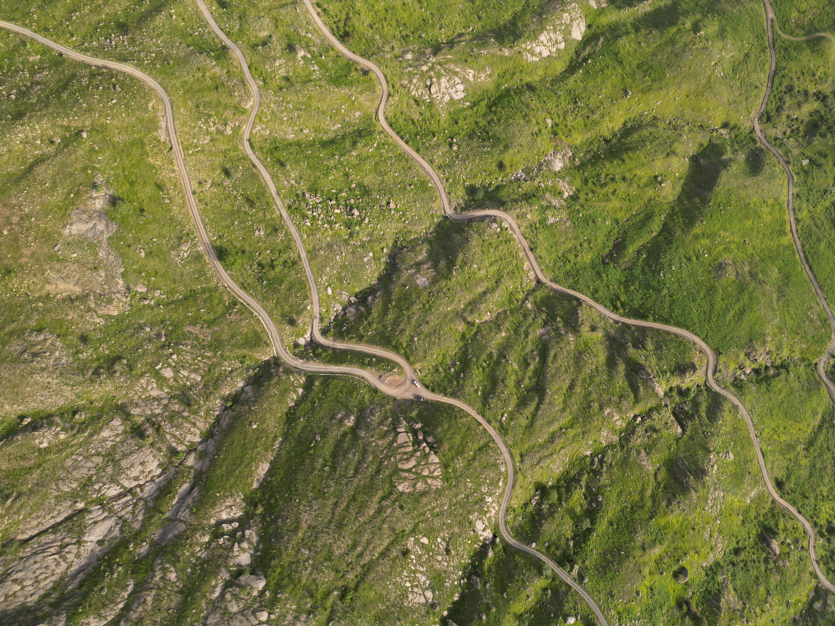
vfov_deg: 56.8
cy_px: 313
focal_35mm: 24
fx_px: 579
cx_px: 418
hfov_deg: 71.6
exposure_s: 1/725
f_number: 1.7
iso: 100
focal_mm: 6.72
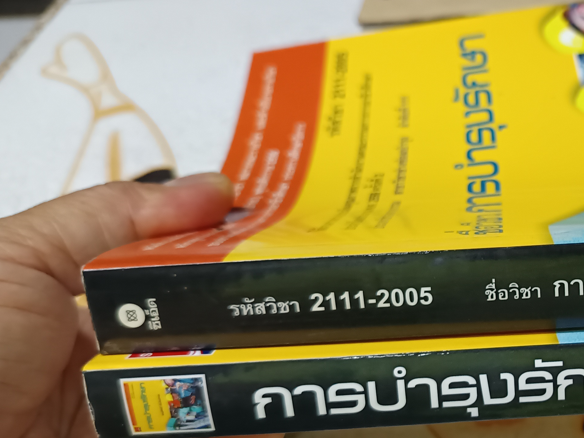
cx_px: 572
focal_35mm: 50
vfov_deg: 29.0
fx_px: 844
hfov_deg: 35.0
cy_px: 281
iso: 1040
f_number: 1.7
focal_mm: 5.31
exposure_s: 1/25
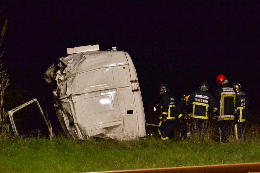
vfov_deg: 9.3
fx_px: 1061
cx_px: 130
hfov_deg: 14.0
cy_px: 86
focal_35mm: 147
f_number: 3.5
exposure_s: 1/40
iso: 800
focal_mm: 98
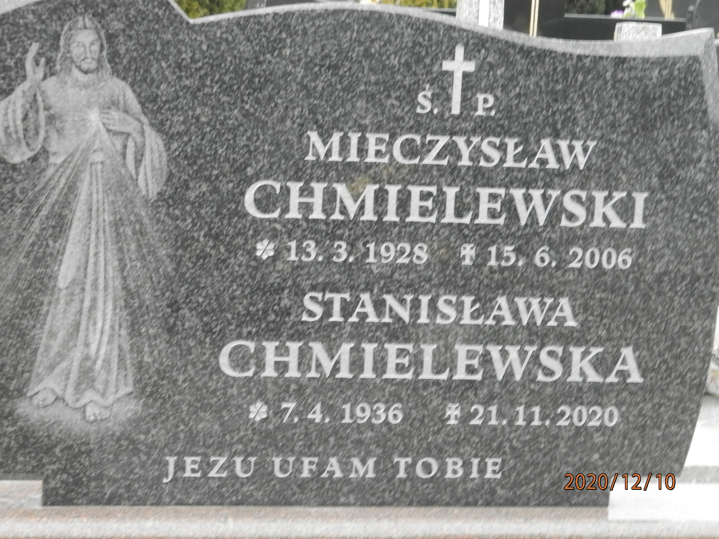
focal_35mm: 82
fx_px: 1703
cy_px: 270
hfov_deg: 23.8
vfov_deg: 18.0
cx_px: 360
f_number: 4.2
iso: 400
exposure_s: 1/15
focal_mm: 14.6
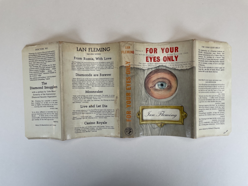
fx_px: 186
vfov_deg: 53.1
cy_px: 93
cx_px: 124
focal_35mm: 26
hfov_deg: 67.3
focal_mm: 4.2
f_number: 1.6
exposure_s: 1/294
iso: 32
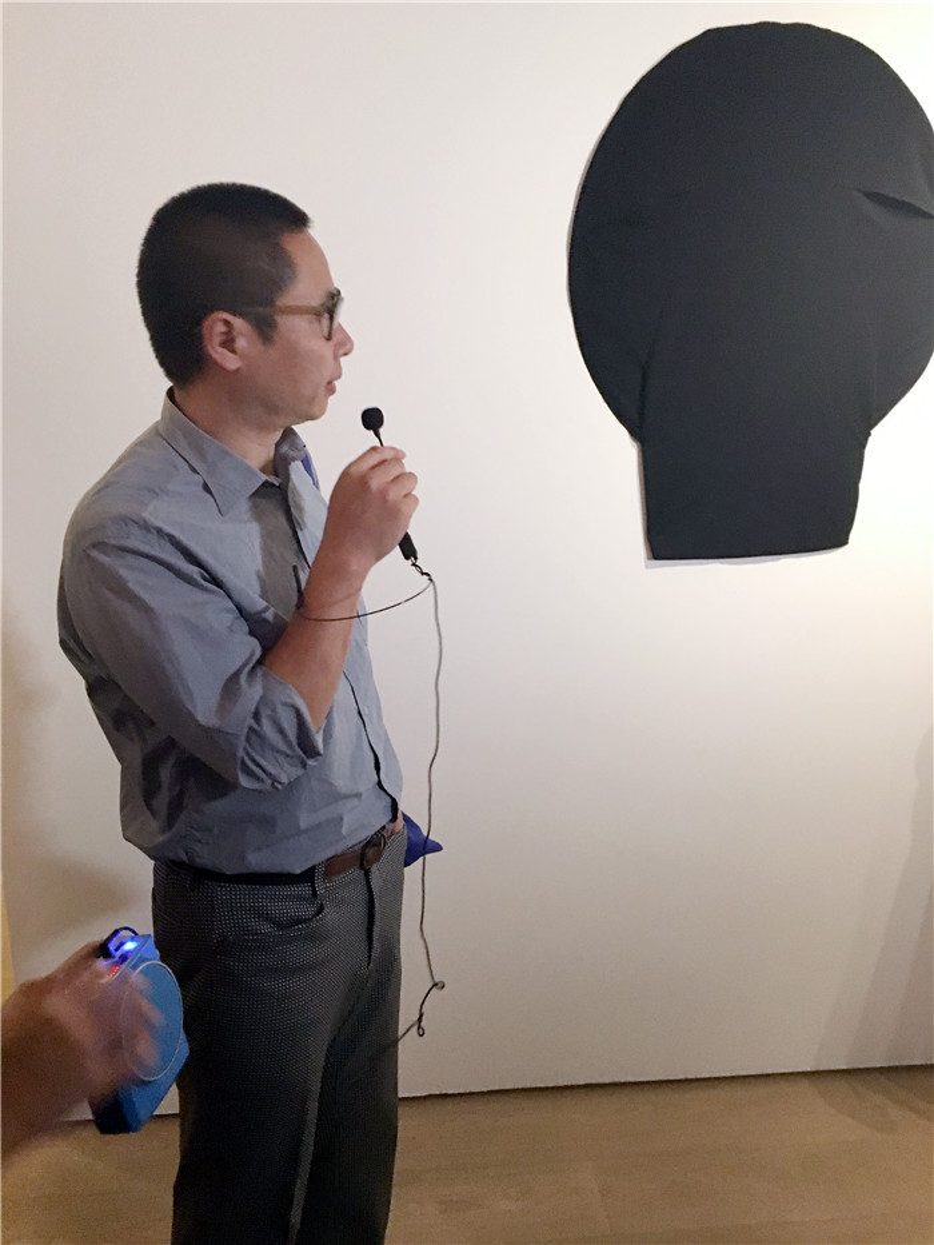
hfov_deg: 48.2
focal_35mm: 29
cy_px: 622
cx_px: 467
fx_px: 1043
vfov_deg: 61.7
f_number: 2.2
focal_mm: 4.15
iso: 500
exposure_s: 1/17
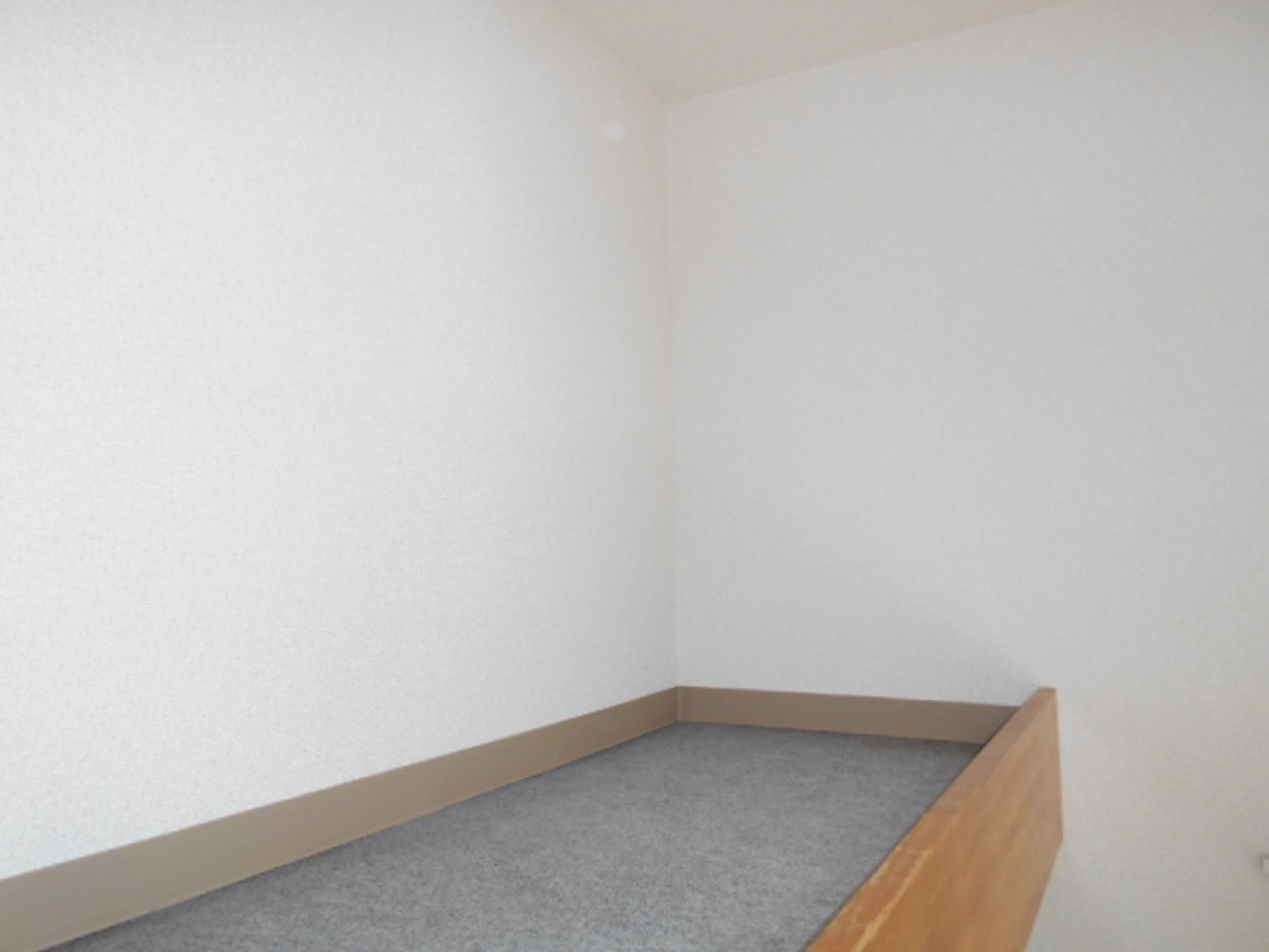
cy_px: 476
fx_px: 953
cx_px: 634
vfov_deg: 53.1
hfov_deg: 67.3
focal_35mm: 26
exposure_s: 1/25
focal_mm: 4.6
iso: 200
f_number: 3.2
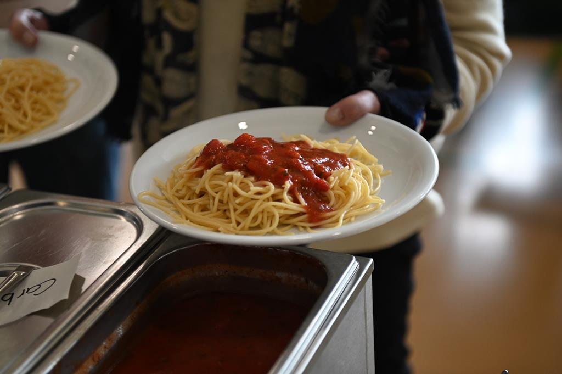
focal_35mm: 70
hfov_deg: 28.9
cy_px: 187
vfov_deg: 19.4
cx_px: 281
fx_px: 1092
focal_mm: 70
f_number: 2.8
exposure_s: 1/250
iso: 1800
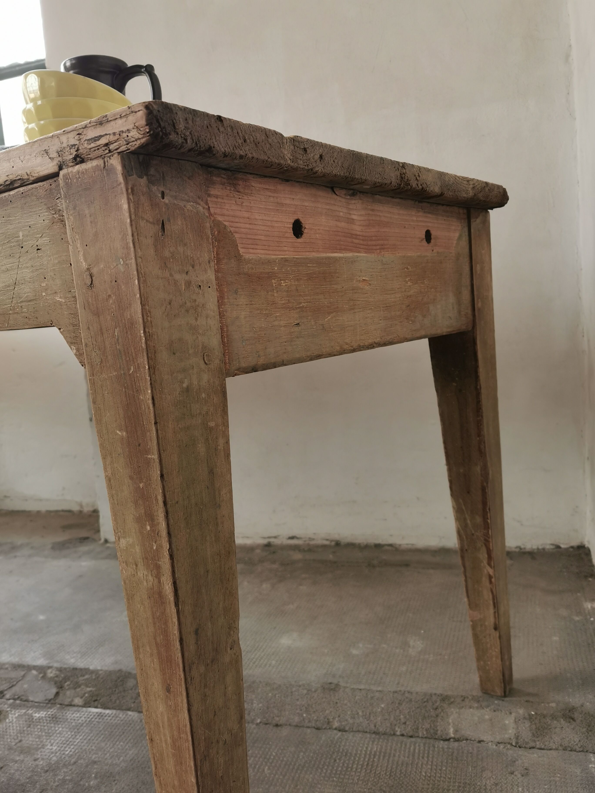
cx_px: 298
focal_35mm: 30
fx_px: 688
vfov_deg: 60.0
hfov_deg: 46.8
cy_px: 396
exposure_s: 1/100
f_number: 1.6
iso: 64
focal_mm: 5.56
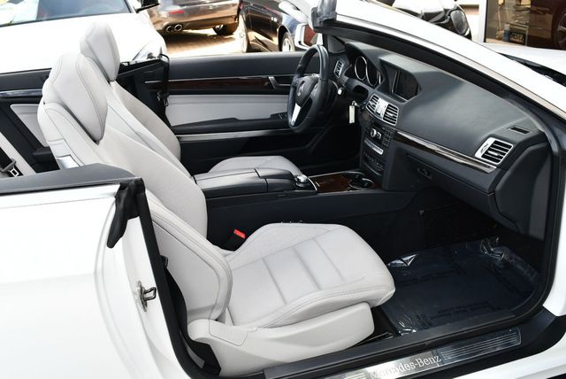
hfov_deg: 53.1
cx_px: 283
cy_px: 190
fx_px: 567
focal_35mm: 36
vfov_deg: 36.9
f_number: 5.6
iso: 320
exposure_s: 1/250
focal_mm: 18
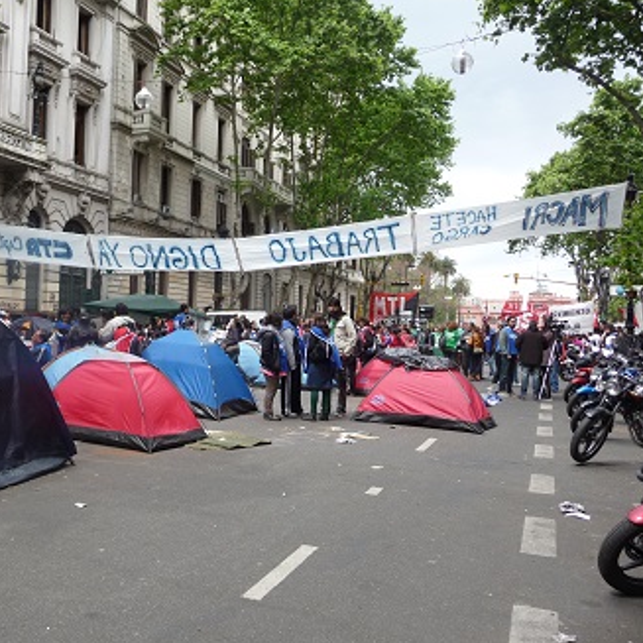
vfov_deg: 48.4
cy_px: 318
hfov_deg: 48.0
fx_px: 715
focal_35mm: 34
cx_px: 242
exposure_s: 1/200
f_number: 3.3
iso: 100
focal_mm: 4.7
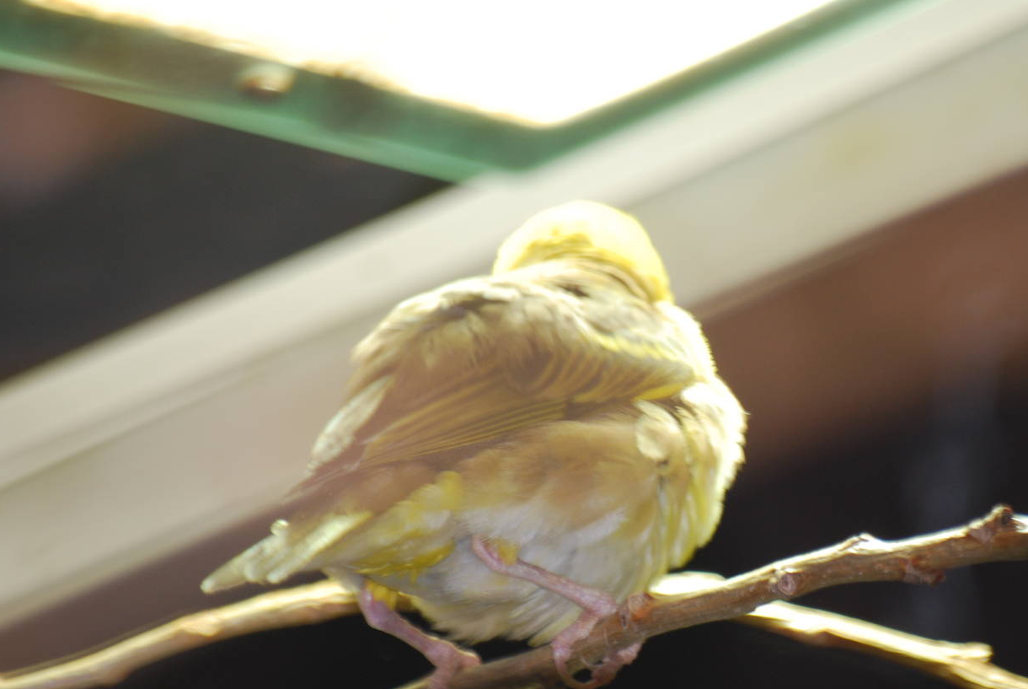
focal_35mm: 590
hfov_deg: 3.5
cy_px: 320
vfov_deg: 2.3
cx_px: 629
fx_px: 16870
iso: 250
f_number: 5.6
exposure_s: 1/125
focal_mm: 300
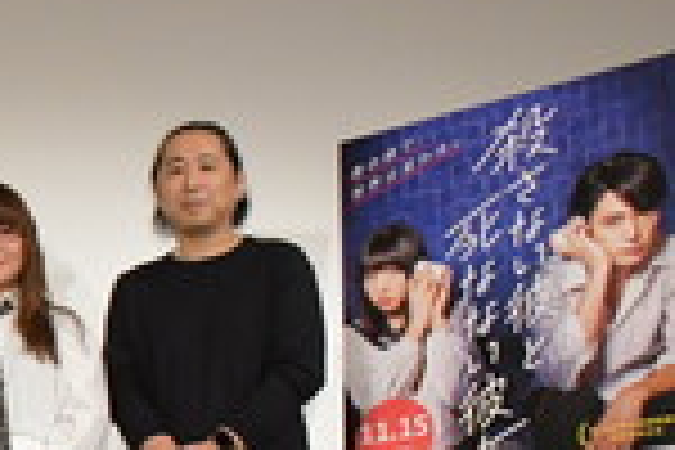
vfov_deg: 13.0
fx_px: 1962
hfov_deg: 17.5
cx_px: -342
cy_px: 394
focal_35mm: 105
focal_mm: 21
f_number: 8
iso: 5000
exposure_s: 1/250
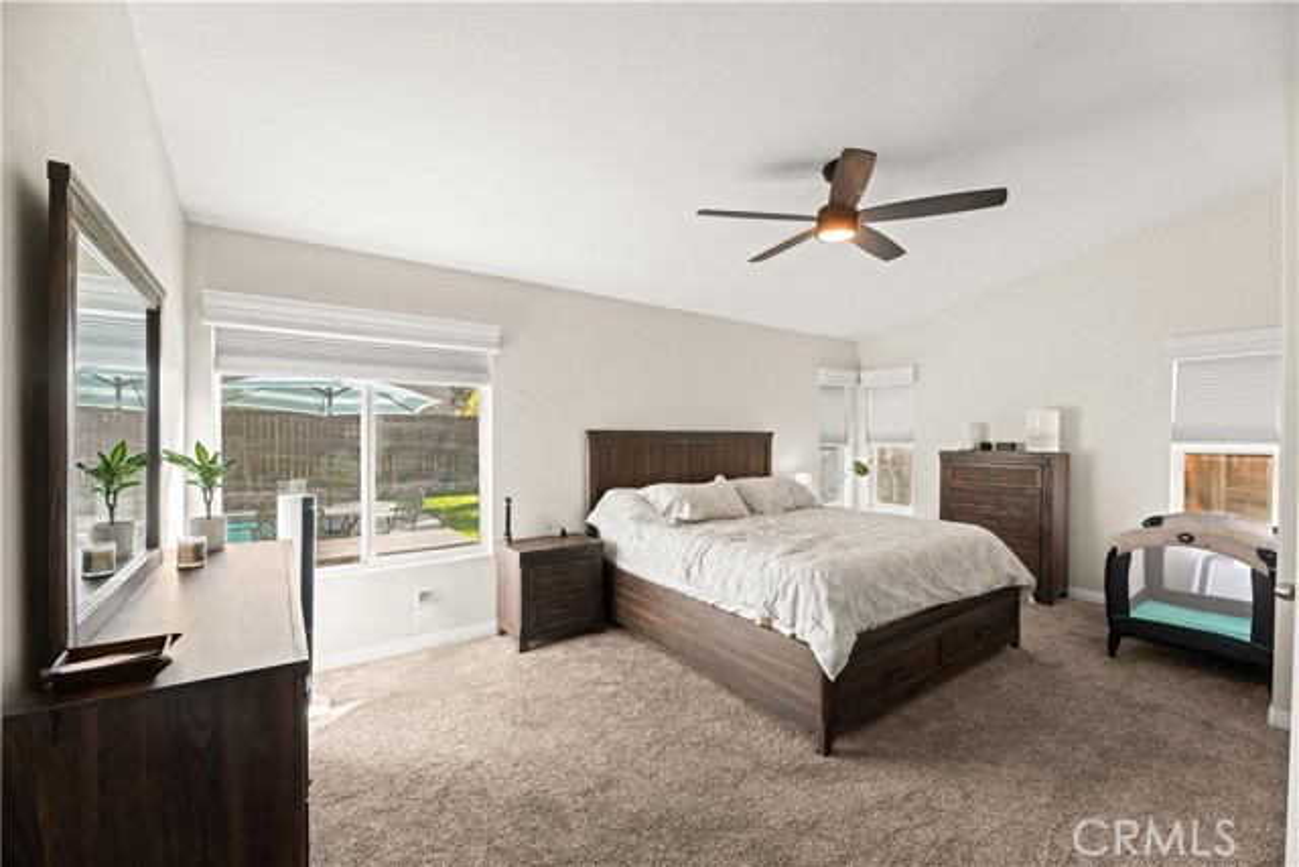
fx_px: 505
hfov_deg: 104.2
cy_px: 434
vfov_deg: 81.2
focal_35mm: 14
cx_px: 650
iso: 2000
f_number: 8
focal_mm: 14
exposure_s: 1/60
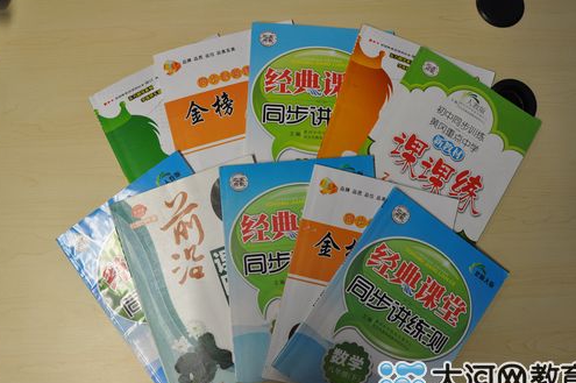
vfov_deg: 43.5
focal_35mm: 30
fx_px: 480
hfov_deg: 62.0
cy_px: 203
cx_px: 284
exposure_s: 1/25
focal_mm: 18
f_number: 5
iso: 400
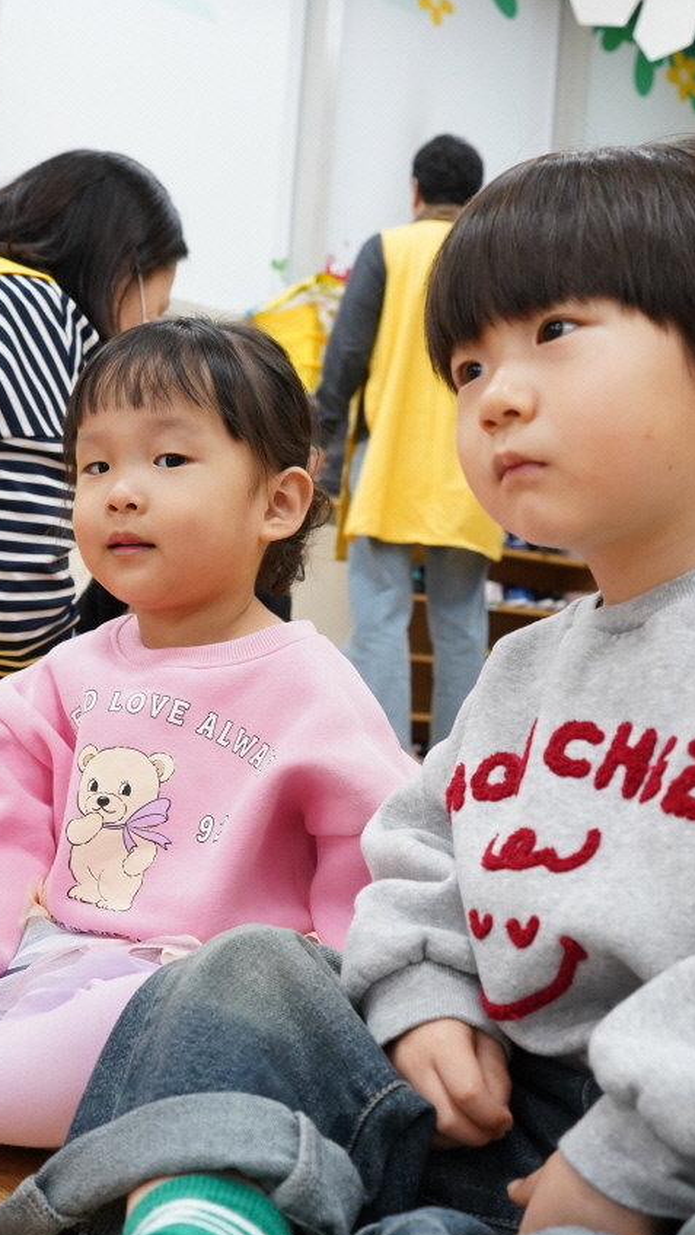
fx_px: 1473
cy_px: 628
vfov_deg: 45.5
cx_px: 364
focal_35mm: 45
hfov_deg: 26.5
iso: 2500
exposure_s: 1/60
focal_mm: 28
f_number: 5.6
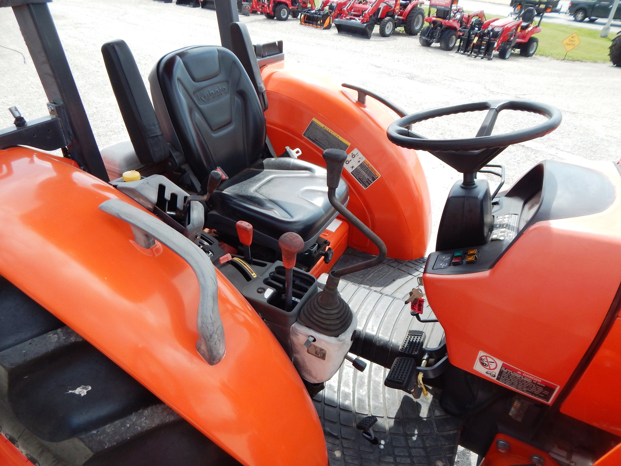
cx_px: 310
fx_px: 395
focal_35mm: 22
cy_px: 233
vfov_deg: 61.1
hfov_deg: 76.4
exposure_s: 1/800
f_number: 3
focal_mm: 4
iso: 125
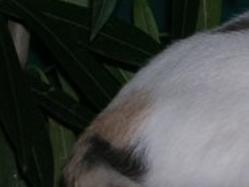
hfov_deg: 5.6
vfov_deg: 4.3
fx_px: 2503
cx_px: 403
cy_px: 81
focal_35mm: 348
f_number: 4.9
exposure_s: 1/60.1
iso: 50
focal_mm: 17.1
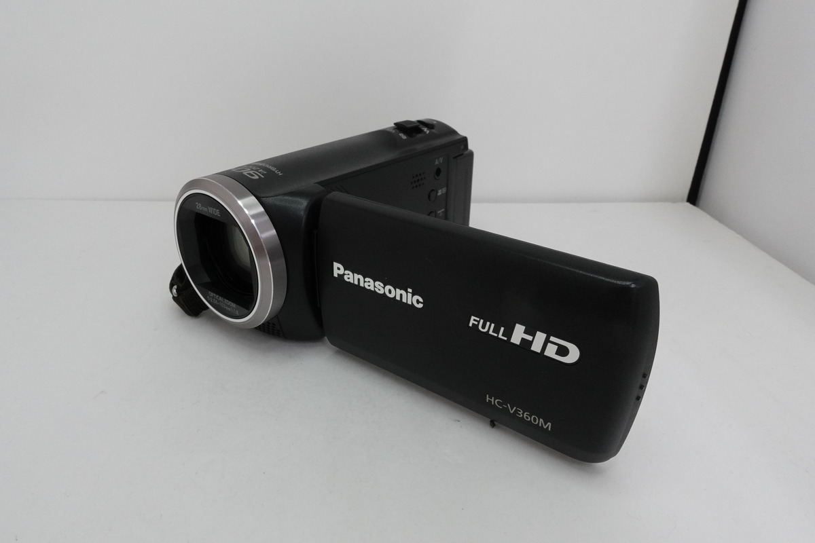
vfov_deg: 53.1
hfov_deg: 73.7
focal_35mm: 24
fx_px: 543
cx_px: 408
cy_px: 272
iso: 1250
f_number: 11
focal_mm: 8.8
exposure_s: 1/30
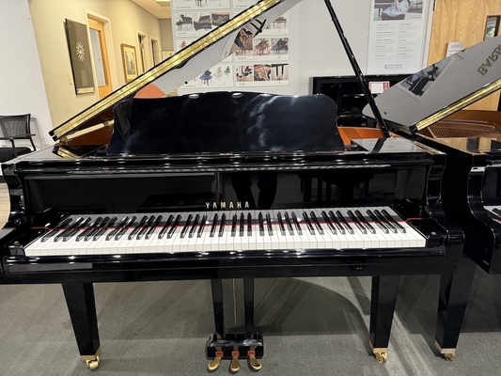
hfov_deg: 71.6
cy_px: 188
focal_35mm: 24
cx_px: 250
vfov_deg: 56.8
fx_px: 347
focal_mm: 6.76
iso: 500
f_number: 1.78
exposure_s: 1/60
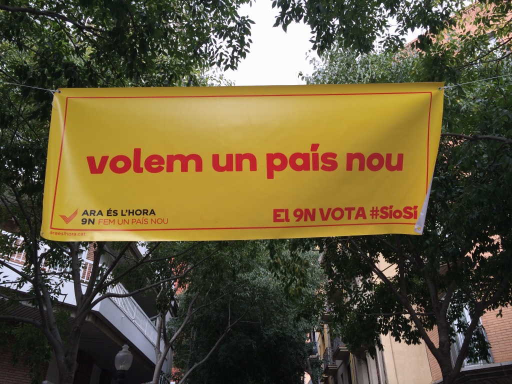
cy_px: 192
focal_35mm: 29
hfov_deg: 61.7
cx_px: 256
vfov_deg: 48.2
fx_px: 429
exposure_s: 1/197
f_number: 2.2
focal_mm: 4.15
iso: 32
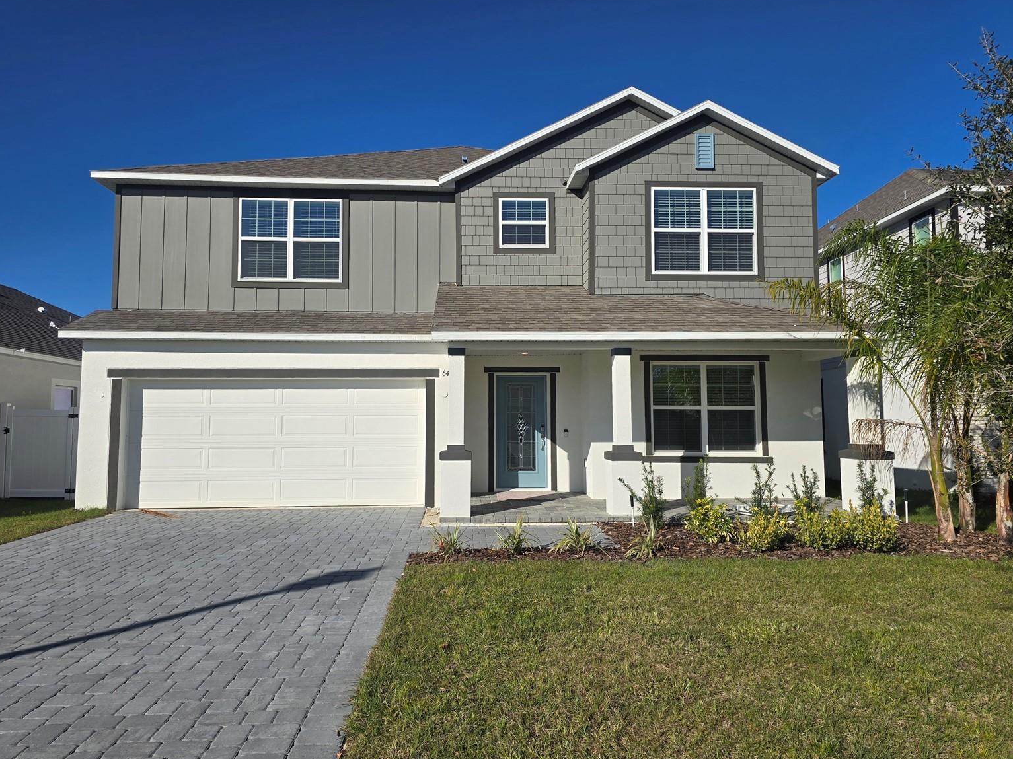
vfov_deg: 56.8
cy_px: 376
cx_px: 491
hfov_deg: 71.6
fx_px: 702
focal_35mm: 24
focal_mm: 6.3
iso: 12
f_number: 1.7
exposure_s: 1/1667
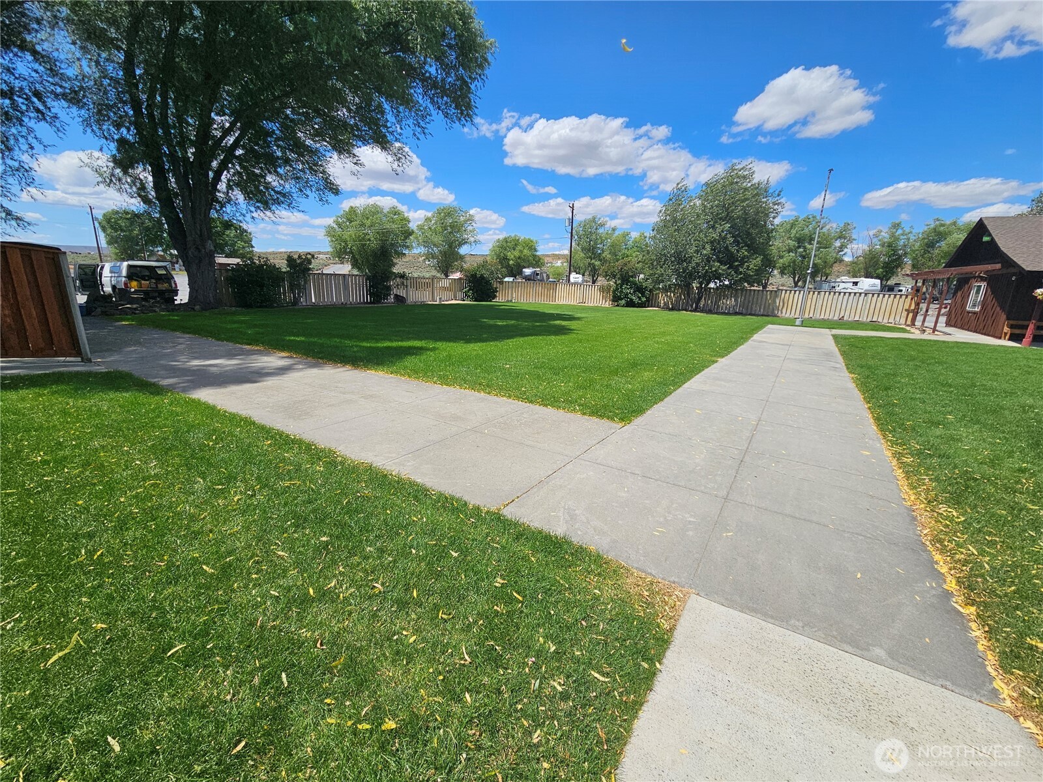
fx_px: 392
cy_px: 391
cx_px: 522
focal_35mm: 13
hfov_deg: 106.2
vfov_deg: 89.9
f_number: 2.2
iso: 50
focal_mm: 2.2
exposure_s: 1/3727
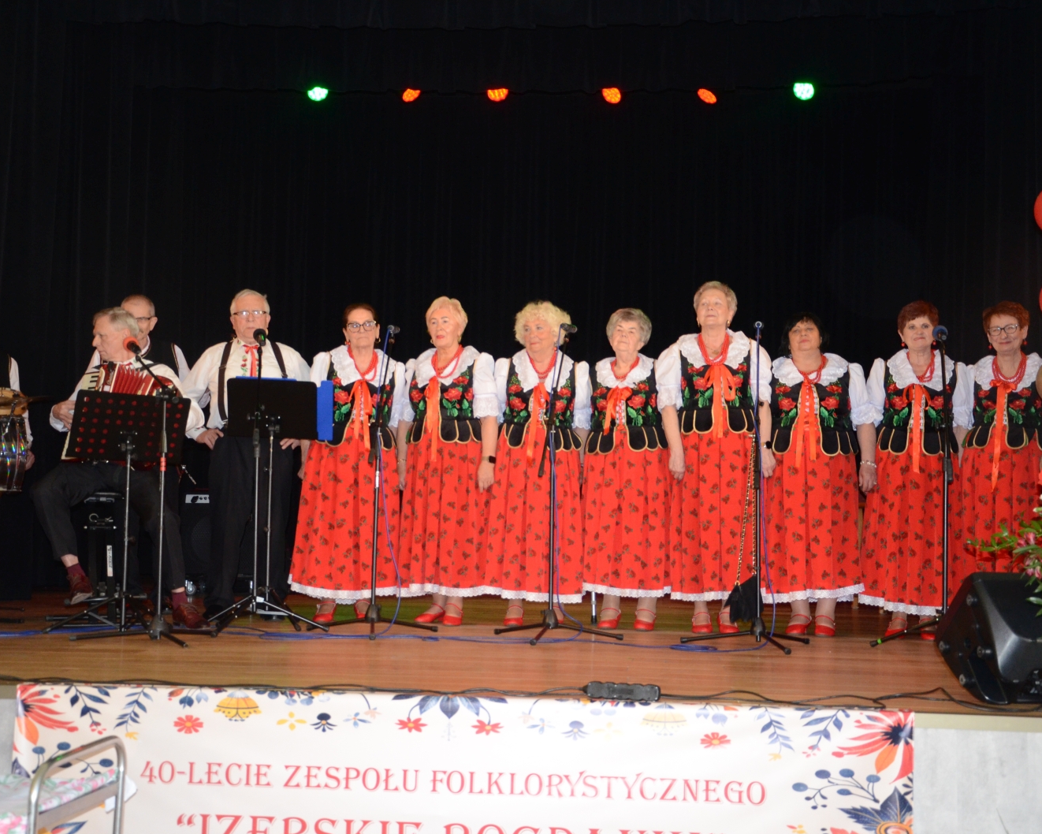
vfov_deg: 29.7
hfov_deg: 36.6
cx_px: 530
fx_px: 1573
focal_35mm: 51
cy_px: 417
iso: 1600
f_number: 4.2
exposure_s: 1/250
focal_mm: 30
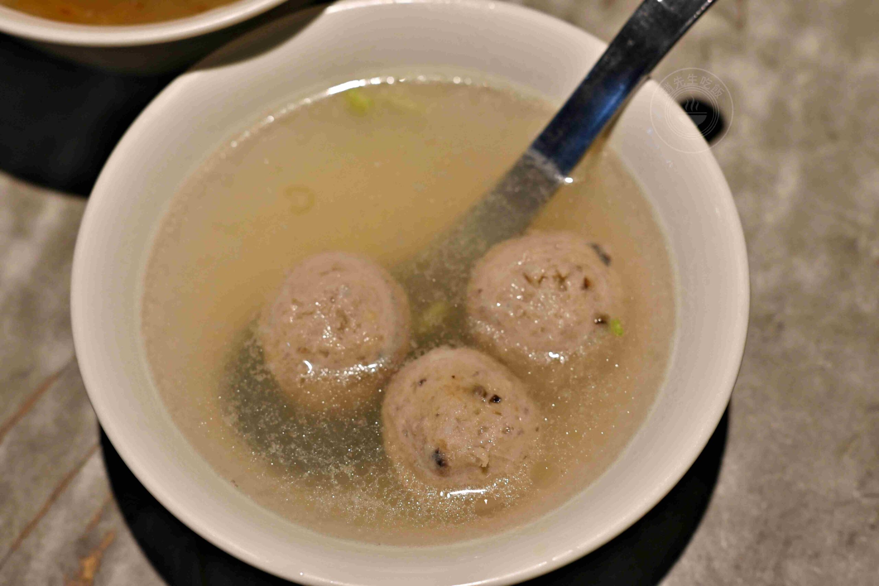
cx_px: 440
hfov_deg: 27.0
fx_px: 1831
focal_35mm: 75
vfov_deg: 18.2
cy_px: 293
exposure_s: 1/200
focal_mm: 50
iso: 180
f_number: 3.2
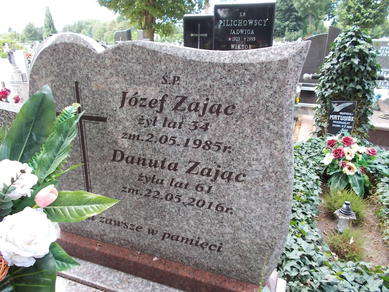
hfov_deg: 67.3
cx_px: 194
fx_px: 292
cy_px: 146
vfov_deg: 53.1
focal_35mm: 26
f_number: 3.2
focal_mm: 4.6
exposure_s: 1/80
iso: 80
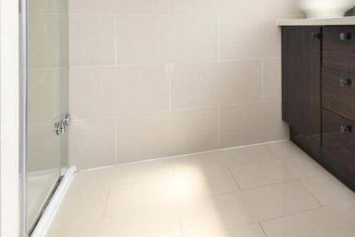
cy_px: 28
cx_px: 292
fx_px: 335
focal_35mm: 34
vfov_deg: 36.7
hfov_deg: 51.7
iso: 640
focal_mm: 17
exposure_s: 1/100
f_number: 8
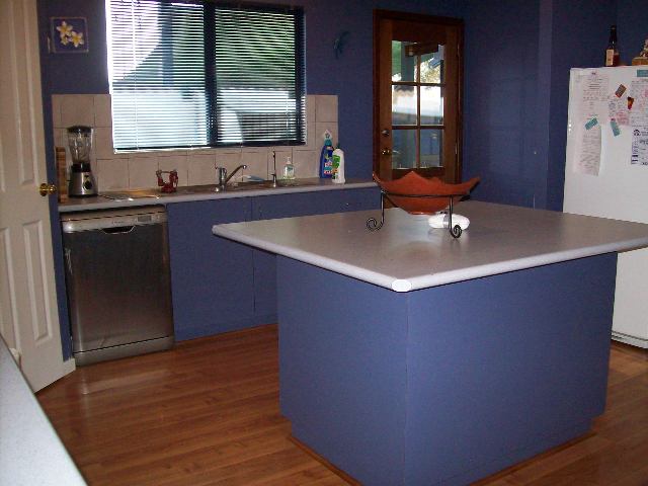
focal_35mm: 36
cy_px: 243
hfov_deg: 51.4
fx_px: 674
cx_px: 324
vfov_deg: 39.7
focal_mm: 6
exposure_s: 1/64
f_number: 2.7
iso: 200
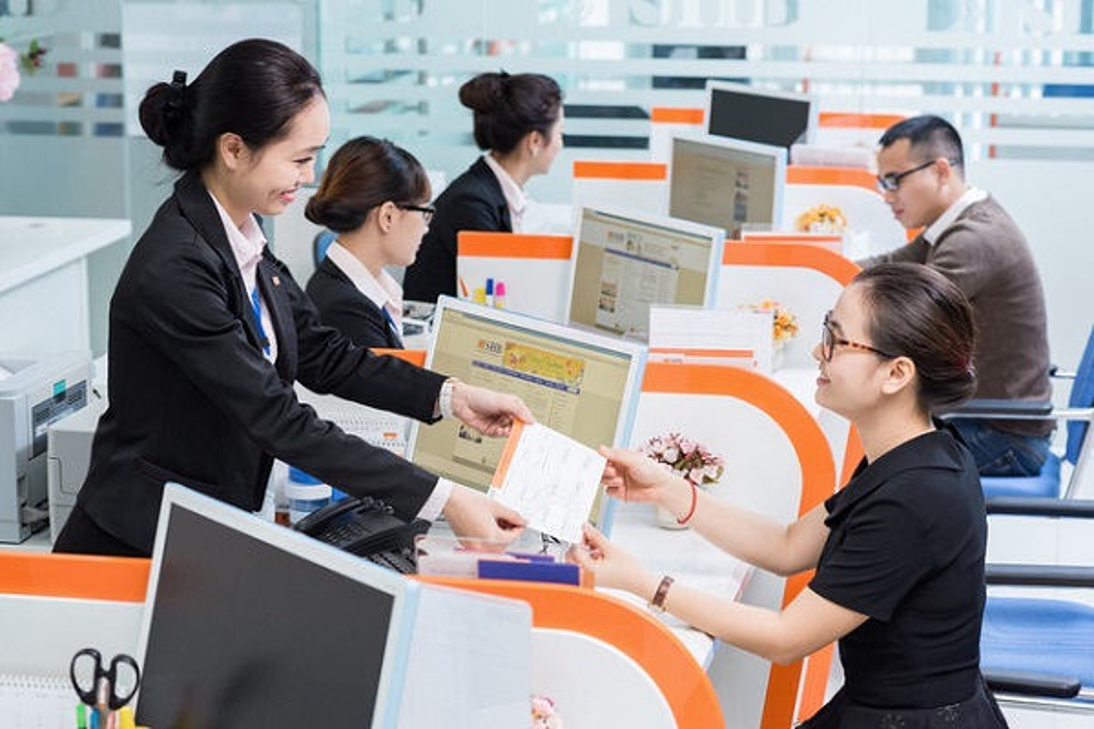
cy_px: 364
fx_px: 2583
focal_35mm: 85
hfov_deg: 23.9
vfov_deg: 16.1
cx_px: 547
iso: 1000
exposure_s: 1/100
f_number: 5.6
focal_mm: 85
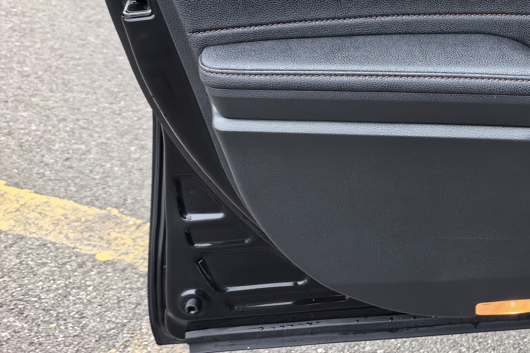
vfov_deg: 20.6
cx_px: 605
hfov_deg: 27.8
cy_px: 60
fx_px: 957
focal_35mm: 65
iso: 160
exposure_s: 1/100
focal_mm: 6.98
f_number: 1.4
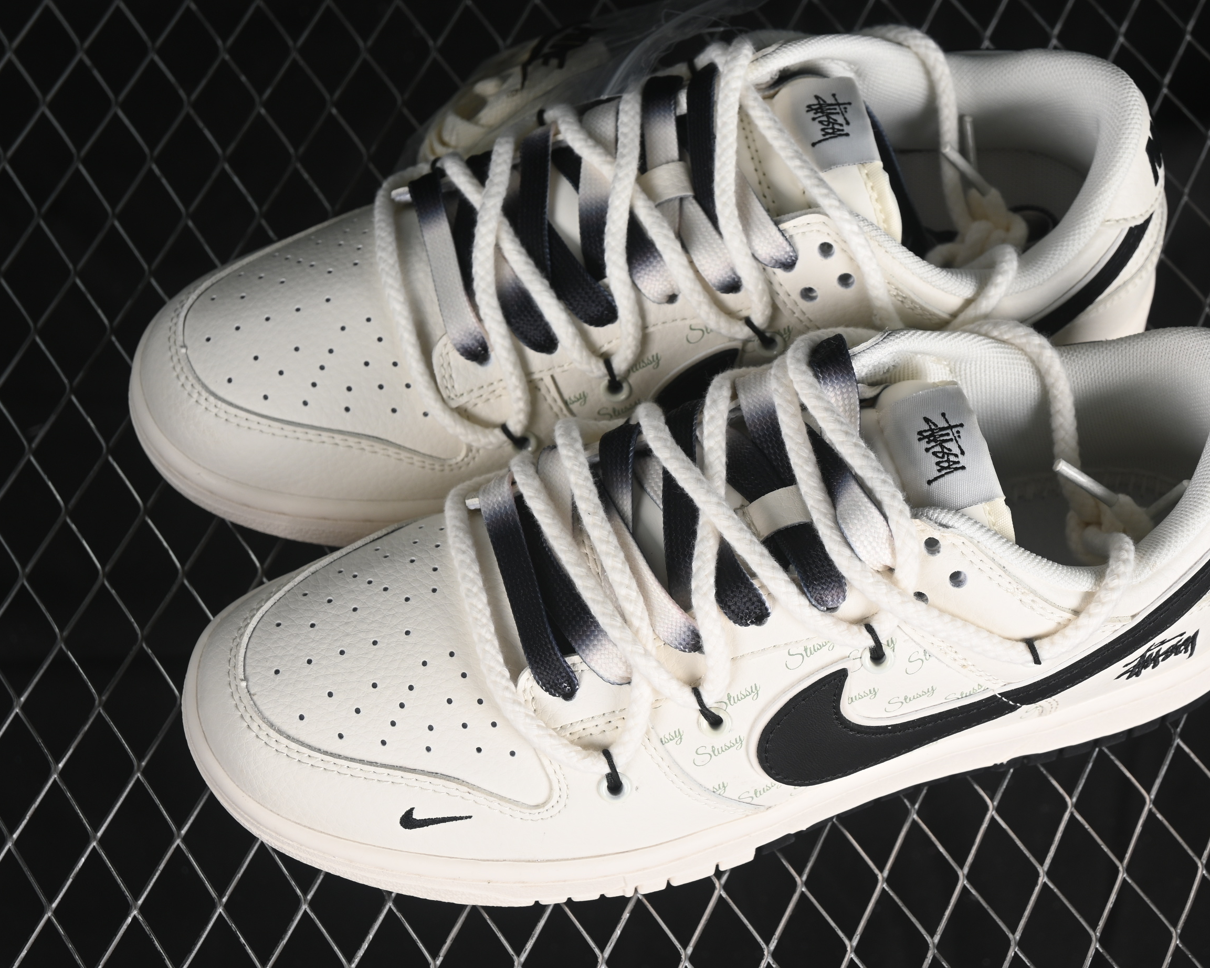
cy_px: 487
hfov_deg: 22.5
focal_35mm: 85
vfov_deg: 18.1
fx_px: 3044
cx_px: 699
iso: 160
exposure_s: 1/80
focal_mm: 50
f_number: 7.1
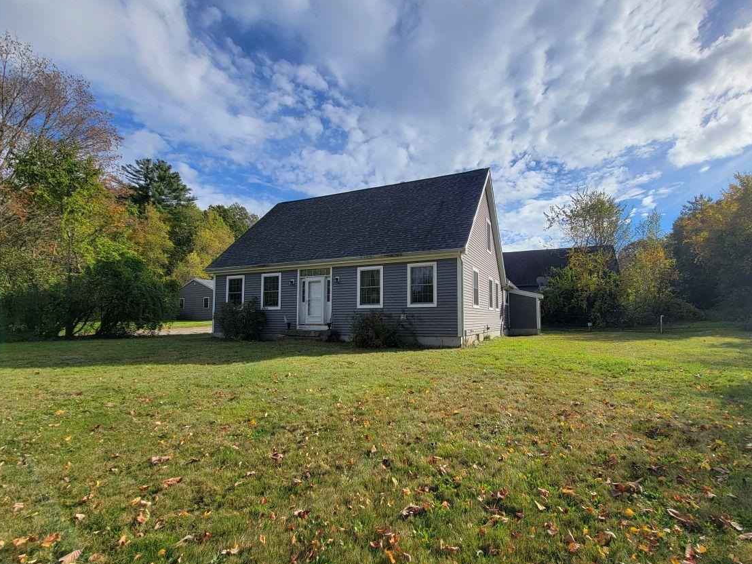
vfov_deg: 81.6
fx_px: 326
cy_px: 302
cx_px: 418
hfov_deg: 97.8
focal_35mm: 15
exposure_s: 1/2579
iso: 50
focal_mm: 2.2
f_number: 2.2
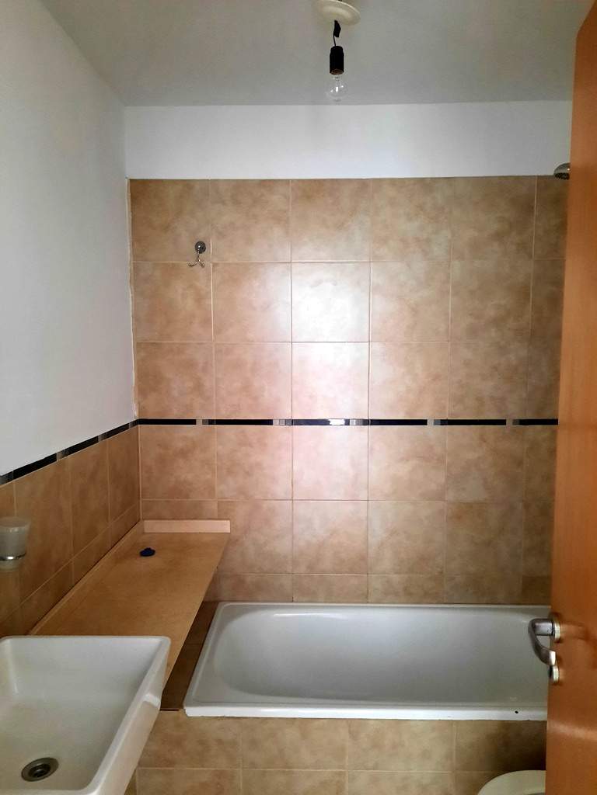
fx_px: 575
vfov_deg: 69.4
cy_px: 398
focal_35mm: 25
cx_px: 298
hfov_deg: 54.9
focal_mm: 4.6
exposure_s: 1/20
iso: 800
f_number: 2
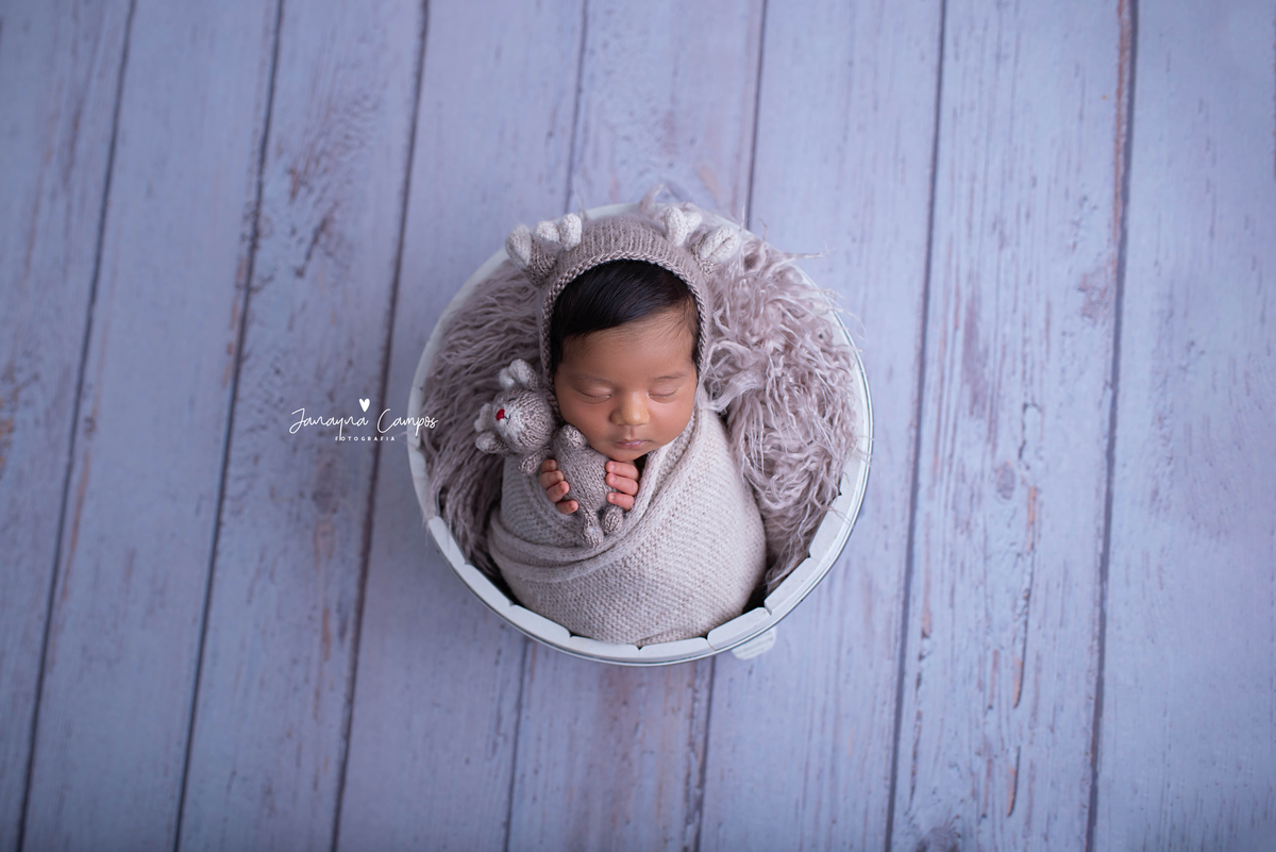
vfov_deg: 37.9
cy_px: 426
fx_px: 1241
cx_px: 638
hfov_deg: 54.4
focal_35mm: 35
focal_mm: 35
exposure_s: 1/200
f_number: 2.8
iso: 50
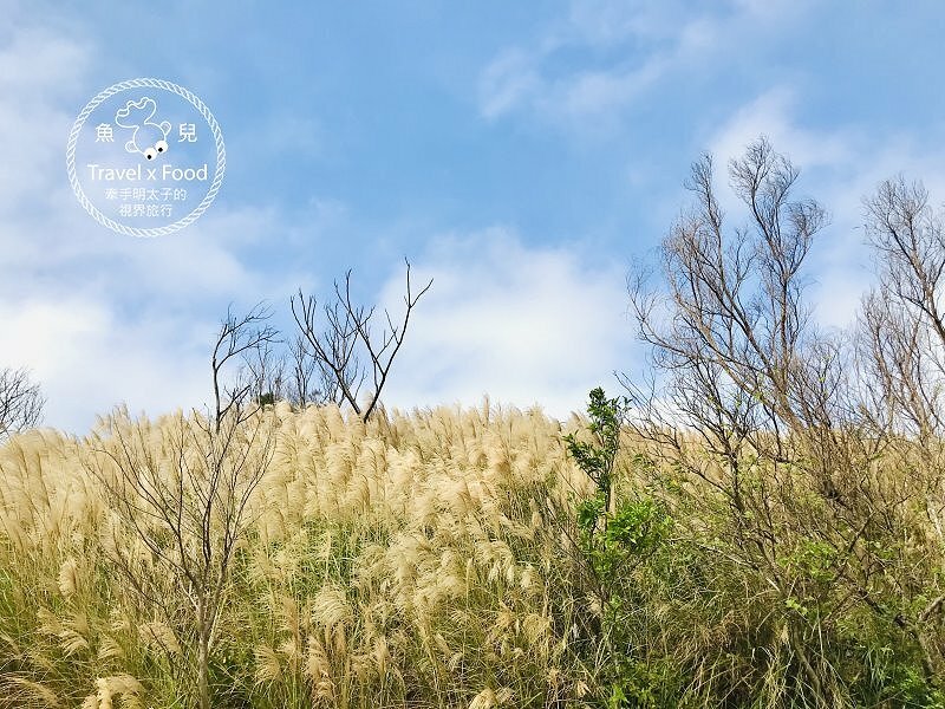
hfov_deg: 63.4
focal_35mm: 28
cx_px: 472
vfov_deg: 49.7
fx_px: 764
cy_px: 354
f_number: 1.8
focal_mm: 3.99
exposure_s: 1/3690
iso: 20
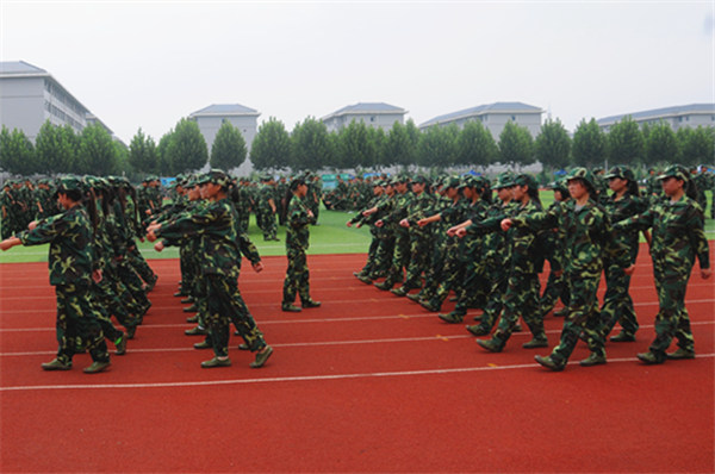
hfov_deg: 67.5
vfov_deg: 47.8
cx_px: 358
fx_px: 535
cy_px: 237
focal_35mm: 27
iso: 200
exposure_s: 1/250
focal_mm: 18
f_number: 8
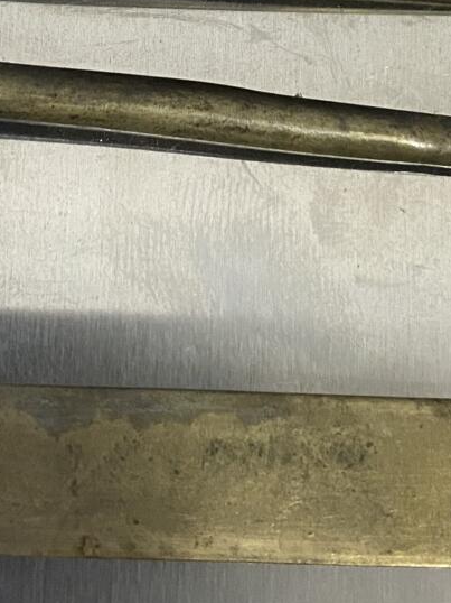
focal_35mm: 87
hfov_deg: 17.0
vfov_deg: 21.8
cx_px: 192
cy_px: 11
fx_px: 1513
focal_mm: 4.25
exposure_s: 1/50
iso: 320
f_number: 1.8
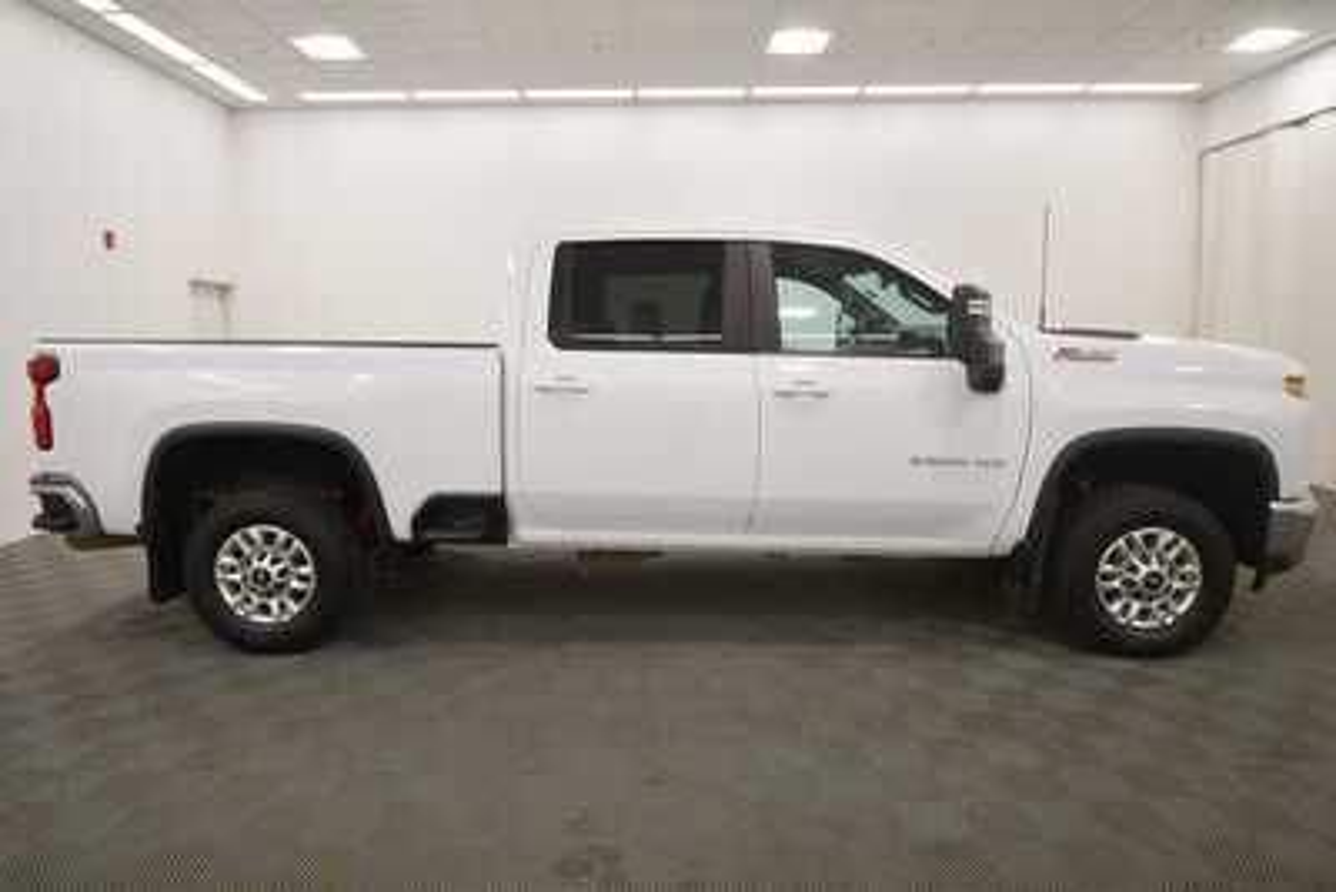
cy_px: 446
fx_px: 780
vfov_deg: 59.5
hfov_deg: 81.2
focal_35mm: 21
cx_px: 668
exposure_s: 1/250
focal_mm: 14
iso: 720
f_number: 5
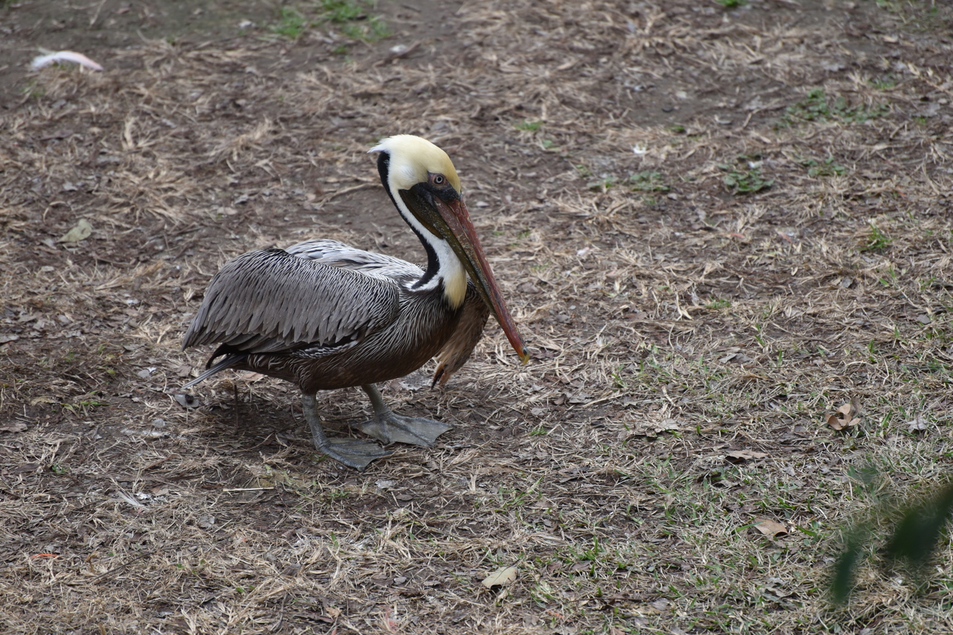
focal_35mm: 300
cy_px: 318
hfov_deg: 6.9
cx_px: 476
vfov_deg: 4.6
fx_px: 7943
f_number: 5.6
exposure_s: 1/640
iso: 500
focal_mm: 300
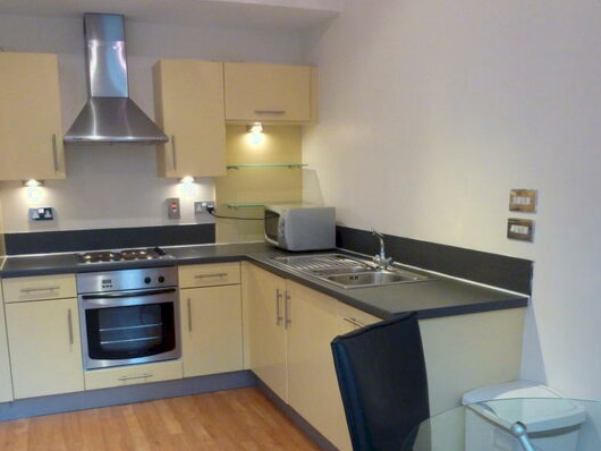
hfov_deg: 55.2
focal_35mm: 33
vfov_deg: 42.5
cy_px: 296
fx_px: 573
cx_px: 271
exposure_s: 1/30
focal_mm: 4.5
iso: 400
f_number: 3.1
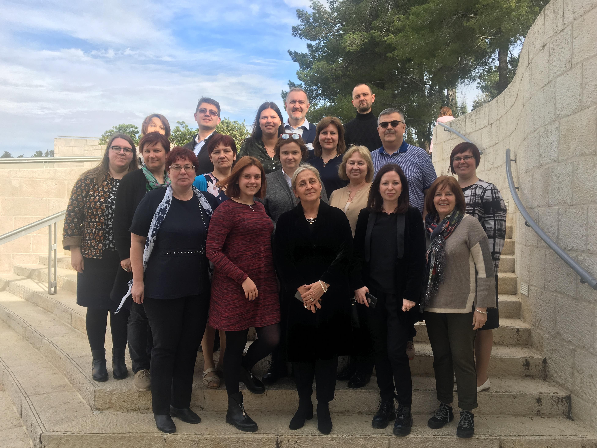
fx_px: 517
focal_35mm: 30
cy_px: 229
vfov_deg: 46.8
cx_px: 301
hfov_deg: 60.0
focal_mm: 4.15
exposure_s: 1/620
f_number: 2.2
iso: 25
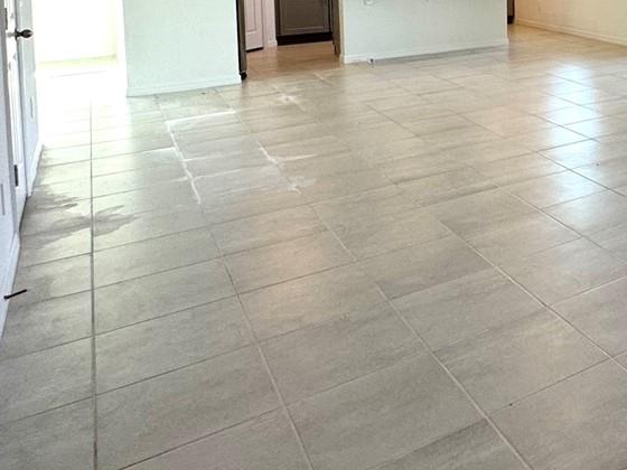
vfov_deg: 32.3
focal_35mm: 40
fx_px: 725
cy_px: -29
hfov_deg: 38.6
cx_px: 690
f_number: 2.2
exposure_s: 1/120
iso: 100
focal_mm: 2.22
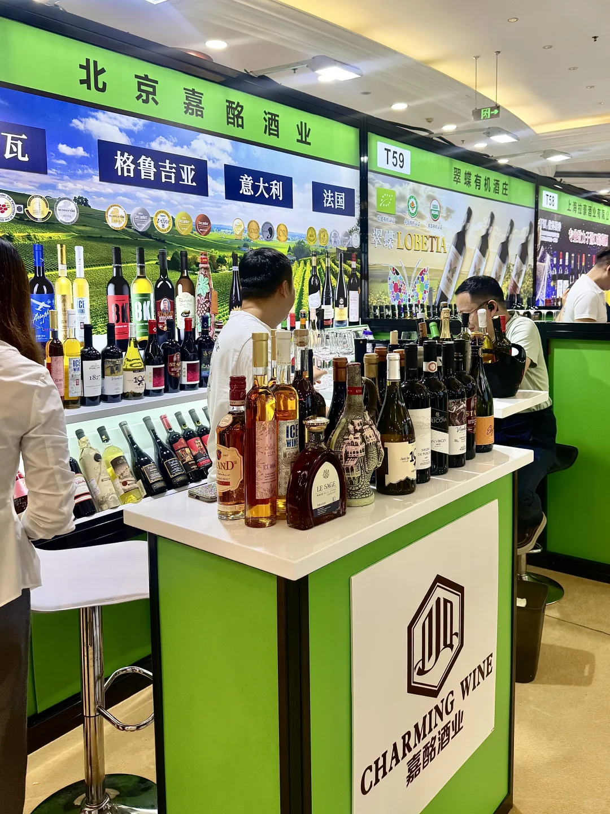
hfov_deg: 56.8
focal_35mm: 24
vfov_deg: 71.6
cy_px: 407
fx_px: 564
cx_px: 305
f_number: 1.78
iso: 80
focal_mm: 6.76
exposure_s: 1/100
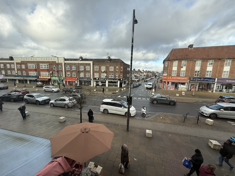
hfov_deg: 102.1
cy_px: 88
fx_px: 95
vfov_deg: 85.7
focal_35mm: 14
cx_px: 118
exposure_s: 1/458
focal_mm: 2.22
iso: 64
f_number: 2.2
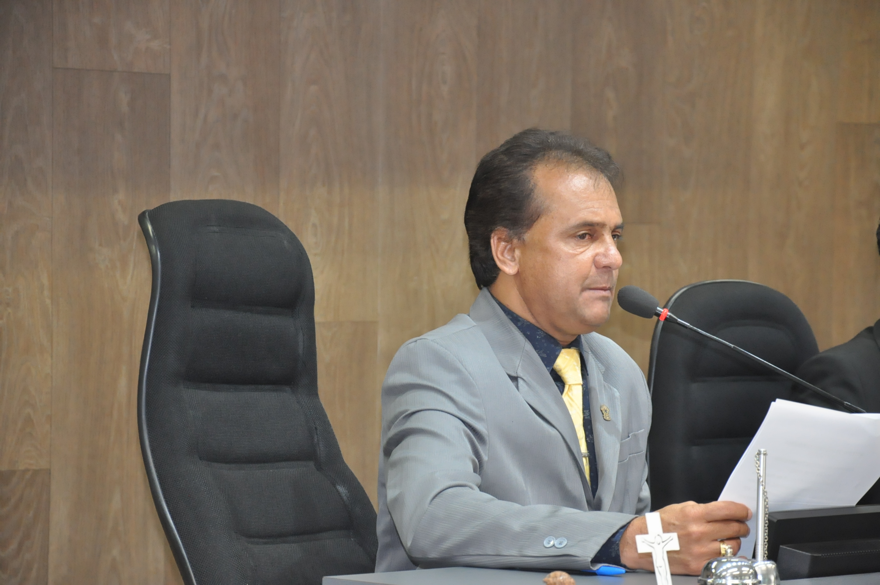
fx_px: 3845
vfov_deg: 8.7
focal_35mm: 158
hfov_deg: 13.1
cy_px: 292
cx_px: 440
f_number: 5.6
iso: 2000
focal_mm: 105
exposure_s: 1/60
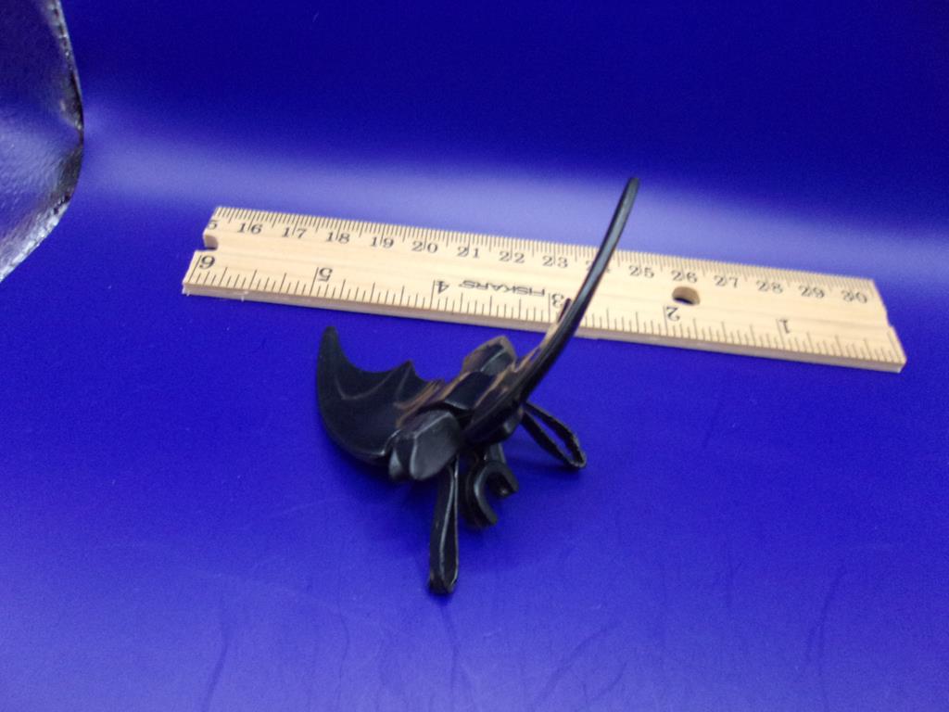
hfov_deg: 65.3
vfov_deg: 51.4
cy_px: 356
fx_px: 740
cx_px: 474
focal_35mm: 27
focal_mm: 4.9
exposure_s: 1/19
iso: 400
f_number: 3
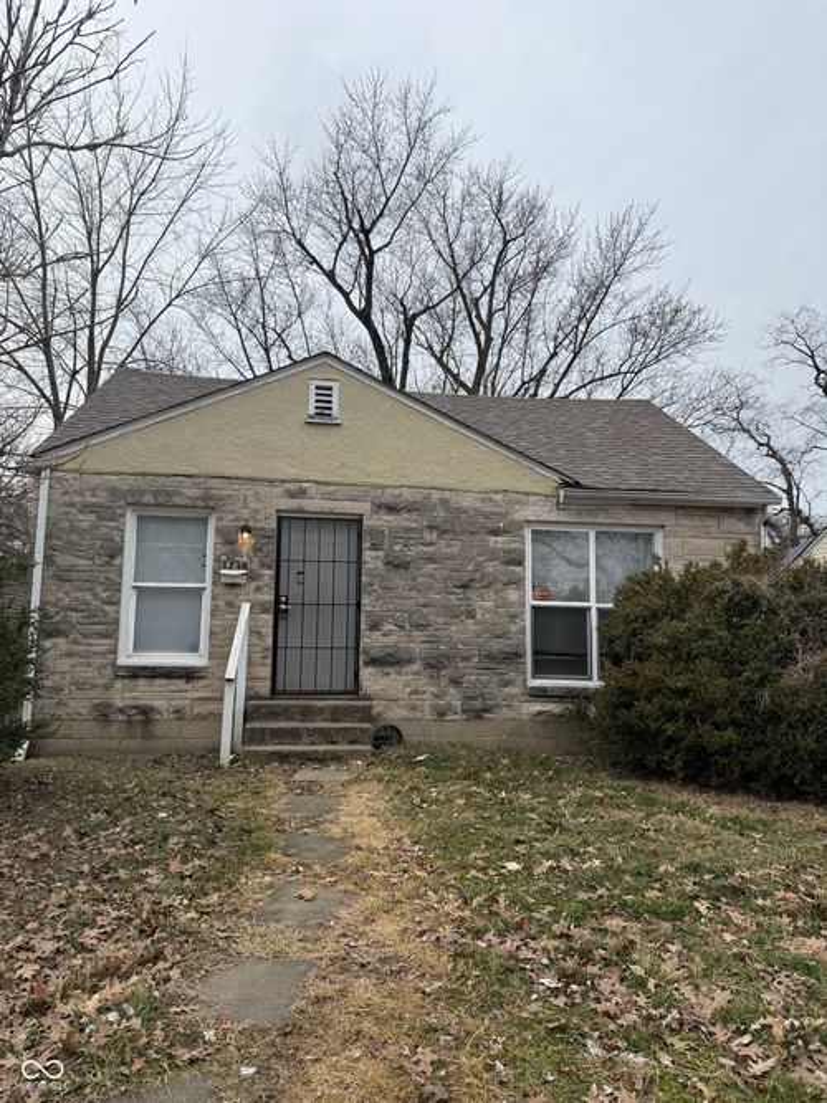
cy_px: 552
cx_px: 414
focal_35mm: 24
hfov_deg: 56.8
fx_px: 765
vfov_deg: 71.6
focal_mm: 6.76
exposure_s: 1/3953
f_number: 1.78
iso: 80
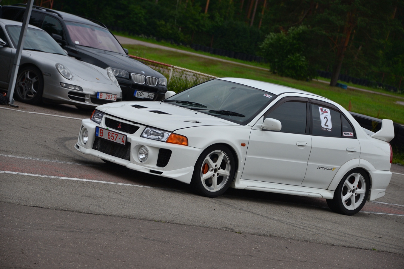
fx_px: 1515
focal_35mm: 135
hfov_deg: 15.2
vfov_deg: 10.2
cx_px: 202
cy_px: 134
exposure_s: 1/2500
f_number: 5.6
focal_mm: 135
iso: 400
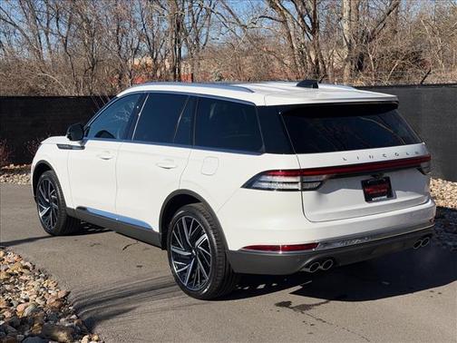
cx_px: 228
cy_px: 172
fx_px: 634
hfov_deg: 39.7
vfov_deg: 30.3
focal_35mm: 48
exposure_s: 1/9901
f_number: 1.78
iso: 64
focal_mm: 6.76
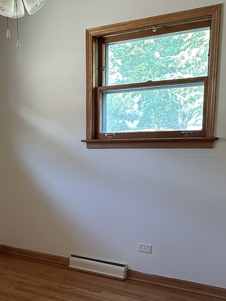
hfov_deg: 26.9
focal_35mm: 53
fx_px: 461
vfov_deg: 35.0
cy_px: 241
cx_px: 41
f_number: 1.78
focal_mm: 6.86
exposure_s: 1/60
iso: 320
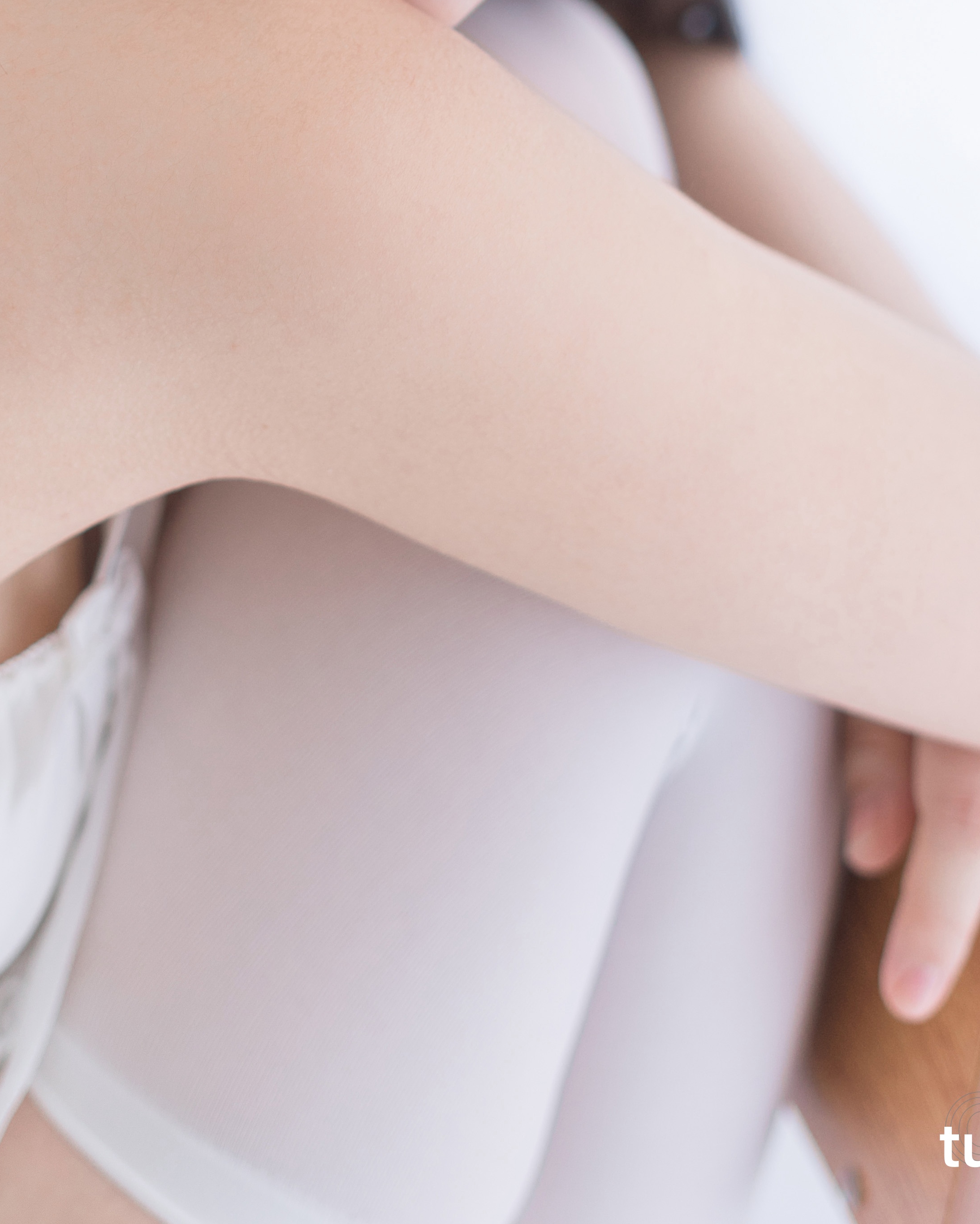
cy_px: -94
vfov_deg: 18.0
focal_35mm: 103
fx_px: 3734
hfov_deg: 15.0
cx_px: 511
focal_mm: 50
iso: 160
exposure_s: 1/80
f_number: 2.5
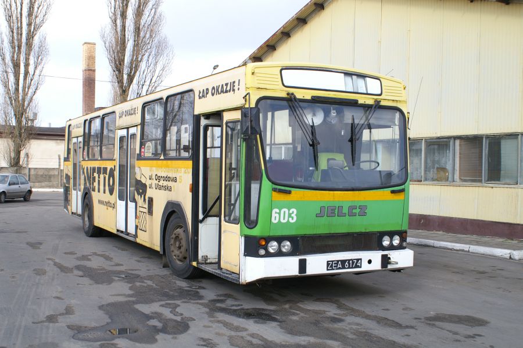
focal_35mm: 42
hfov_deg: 46.4
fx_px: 609
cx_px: 262
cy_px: 174
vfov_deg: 31.8
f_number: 8
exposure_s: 1/125
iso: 100
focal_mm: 28
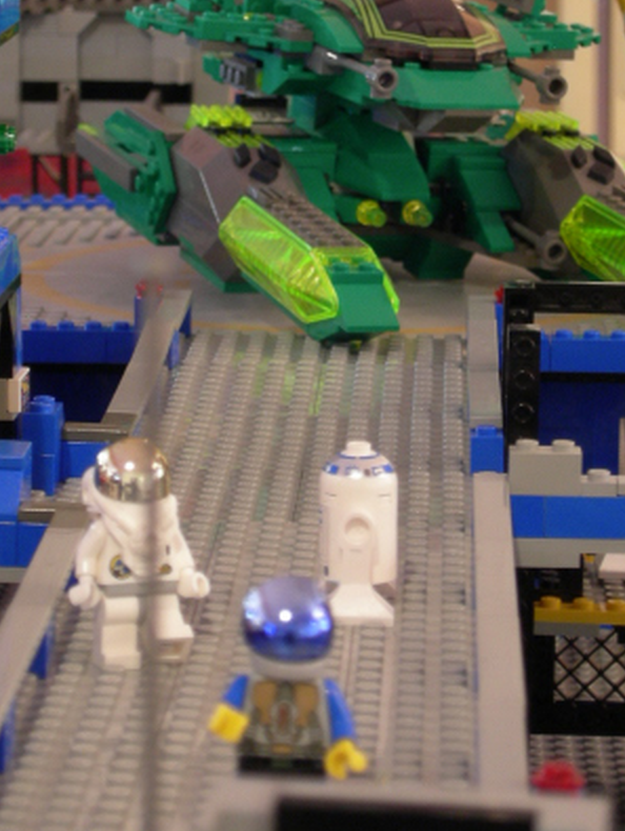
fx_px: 3773
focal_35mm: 157
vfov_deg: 12.5
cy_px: 250
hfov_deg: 9.5
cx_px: 335
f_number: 4.4
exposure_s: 1.29
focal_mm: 20.2
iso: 200
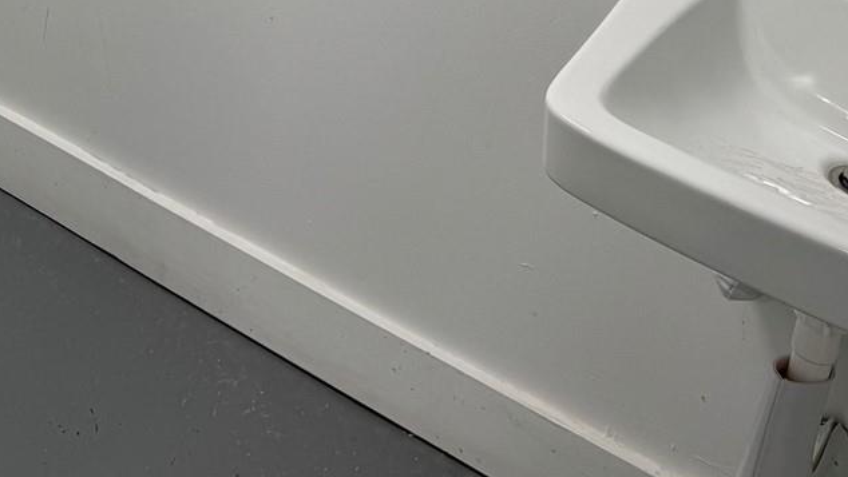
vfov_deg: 16.5
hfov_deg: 29.9
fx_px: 1484
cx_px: 15
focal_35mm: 66
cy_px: -250
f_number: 1.78
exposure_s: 1/499
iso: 80
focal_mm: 6.76
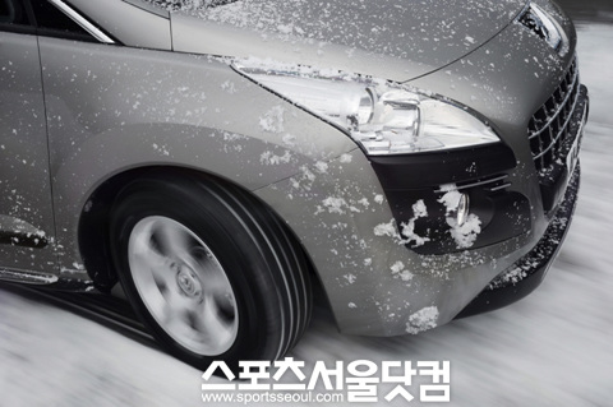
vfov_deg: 26.9
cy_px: 204
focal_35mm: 50
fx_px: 851
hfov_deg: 39.6
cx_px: 306
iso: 200
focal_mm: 50
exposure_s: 2
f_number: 8
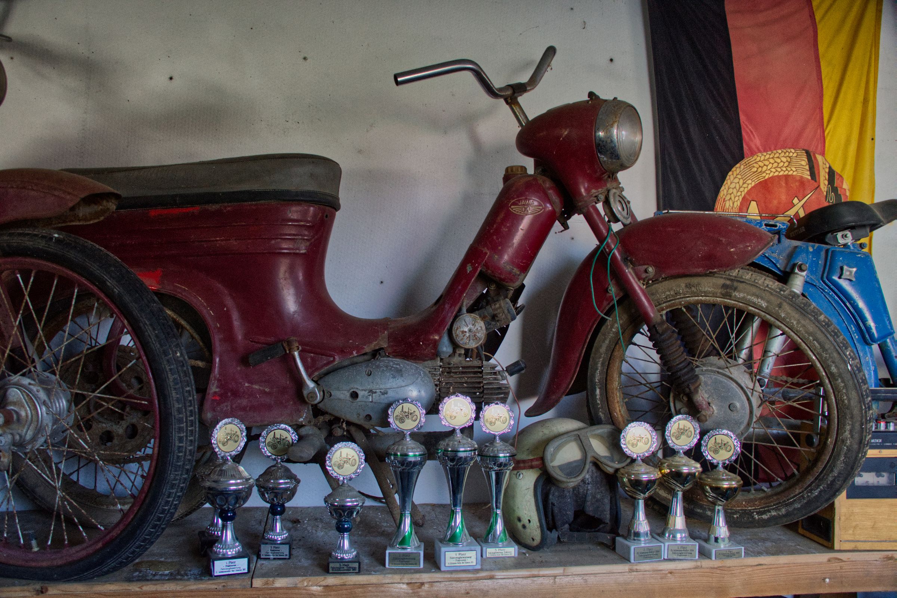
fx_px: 747
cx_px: 448
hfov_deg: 61.9
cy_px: 299
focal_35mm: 30
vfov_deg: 43.6
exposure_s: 1/100
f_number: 4.5
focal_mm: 20
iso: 1250
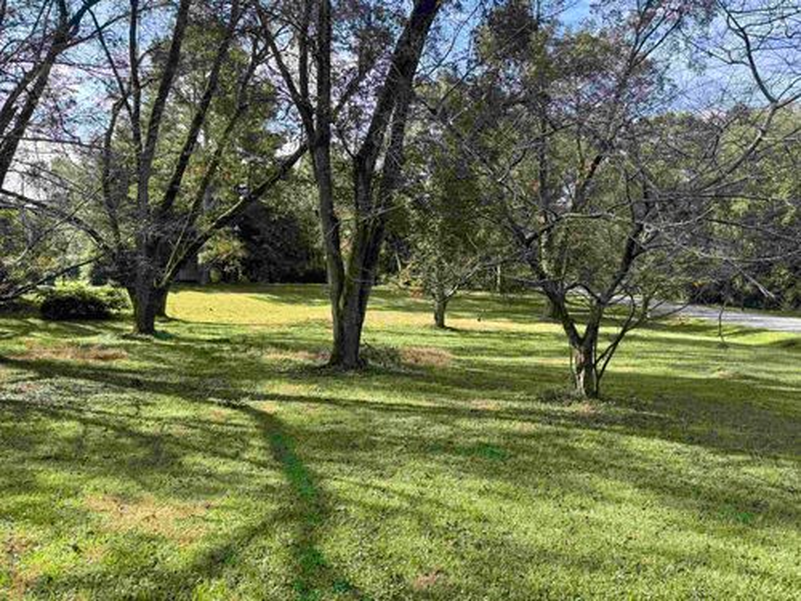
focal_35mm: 24
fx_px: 555
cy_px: 300
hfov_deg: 71.6
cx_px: 400
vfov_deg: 56.8
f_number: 1.78
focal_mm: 6.76
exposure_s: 1/812
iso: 80
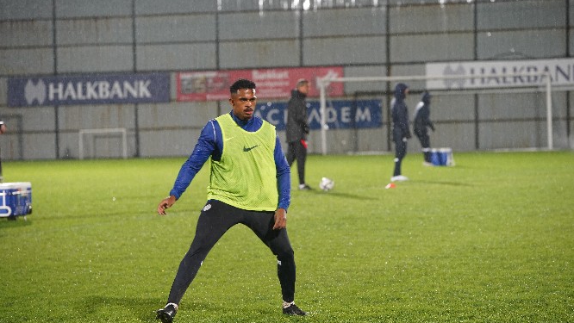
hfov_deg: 13.6
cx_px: 288
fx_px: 2405
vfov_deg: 7.7
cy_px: 148
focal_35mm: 158
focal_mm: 150
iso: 3200
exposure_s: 1/160
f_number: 4
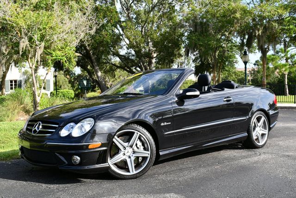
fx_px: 362
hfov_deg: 44.5
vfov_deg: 30.6
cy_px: 99
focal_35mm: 44
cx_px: 148
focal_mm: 22
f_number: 8
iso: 200
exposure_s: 1/250
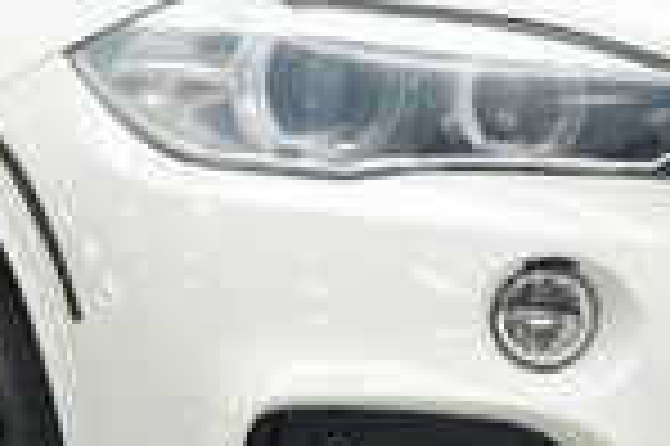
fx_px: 5744
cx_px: 364
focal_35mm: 309
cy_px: 205
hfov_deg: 6.7
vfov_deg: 4.4
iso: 800
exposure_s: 1/60
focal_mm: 48
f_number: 5.6
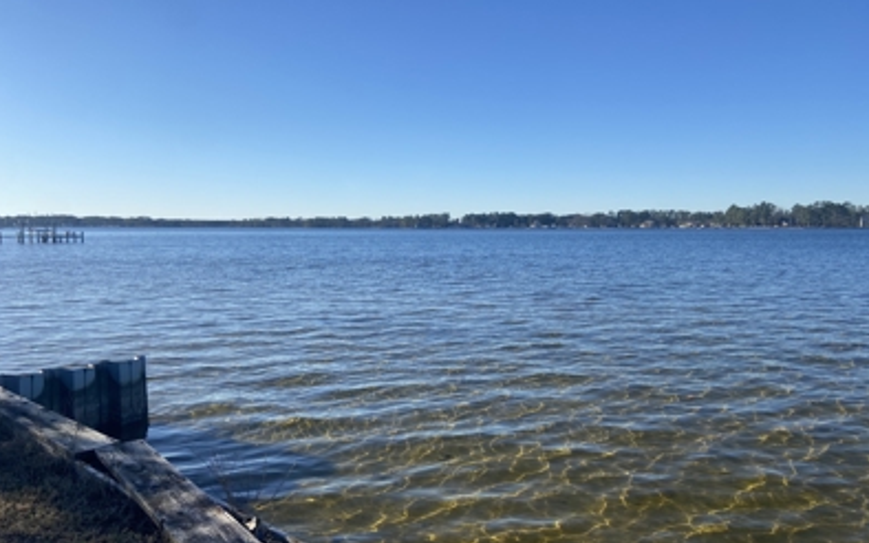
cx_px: 434
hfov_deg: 66.5
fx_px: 663
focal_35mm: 28
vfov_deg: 44.5
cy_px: 276
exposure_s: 1/3040
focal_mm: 4.25
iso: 32
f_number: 1.8
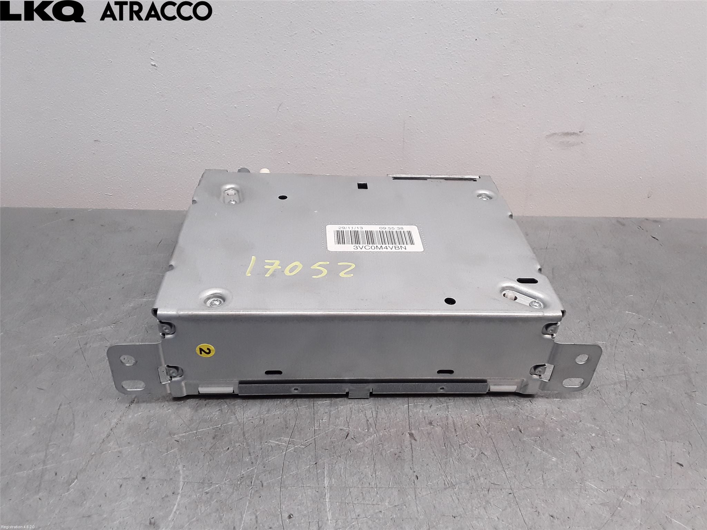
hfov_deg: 63.4
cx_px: 354
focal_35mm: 28
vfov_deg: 49.7
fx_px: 572
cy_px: 265
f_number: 1.9
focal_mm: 2.91
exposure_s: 1/156
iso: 100
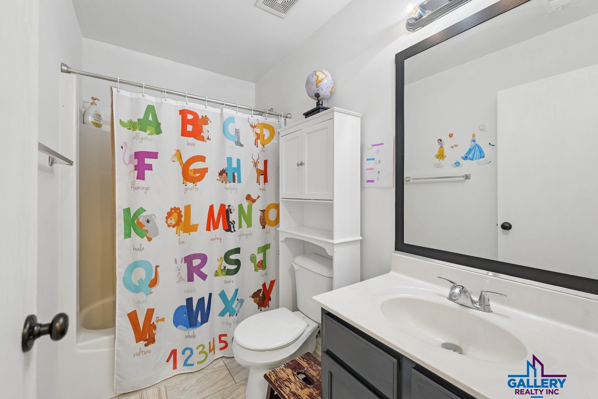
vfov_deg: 81.2
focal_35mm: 14
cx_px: 299
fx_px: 233
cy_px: 200
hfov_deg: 104.3
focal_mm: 14
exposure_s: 1/50
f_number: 3.5
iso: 800
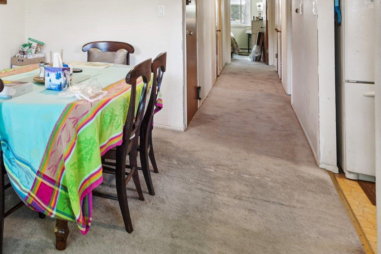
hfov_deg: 47.7
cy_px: 18
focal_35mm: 34
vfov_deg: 36.2
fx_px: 360
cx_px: 13
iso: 400
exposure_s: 1/5
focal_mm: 17
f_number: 8
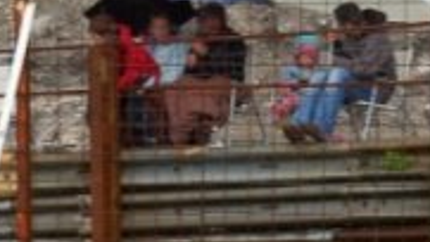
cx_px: 230
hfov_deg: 6.0
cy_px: 486
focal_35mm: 362
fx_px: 4128
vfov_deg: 3.3
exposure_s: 1/500
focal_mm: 65
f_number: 5.3
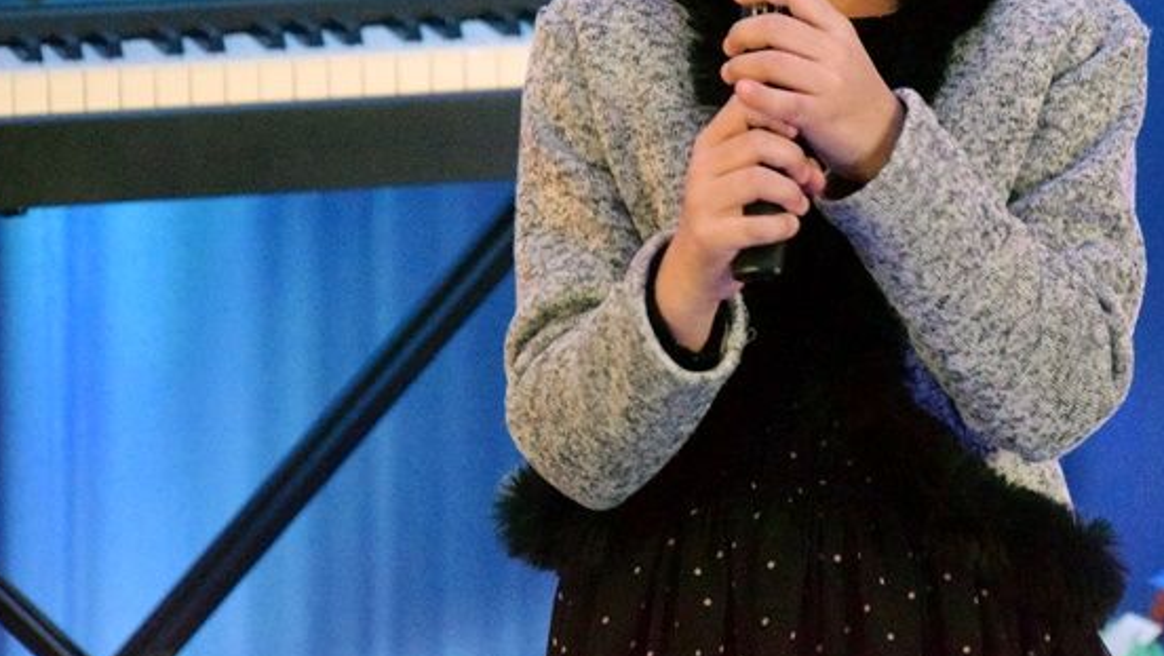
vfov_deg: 4.5
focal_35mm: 269
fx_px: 8301
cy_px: 38
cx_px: 886
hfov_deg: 8.0
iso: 11400
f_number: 5.6
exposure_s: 1/100
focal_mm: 105
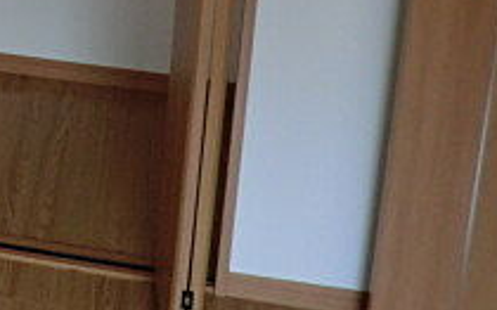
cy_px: -239
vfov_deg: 13.9
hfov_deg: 22.7
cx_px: -97
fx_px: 1137
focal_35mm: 84
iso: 160
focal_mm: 4.7
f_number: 2.8
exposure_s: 1/60
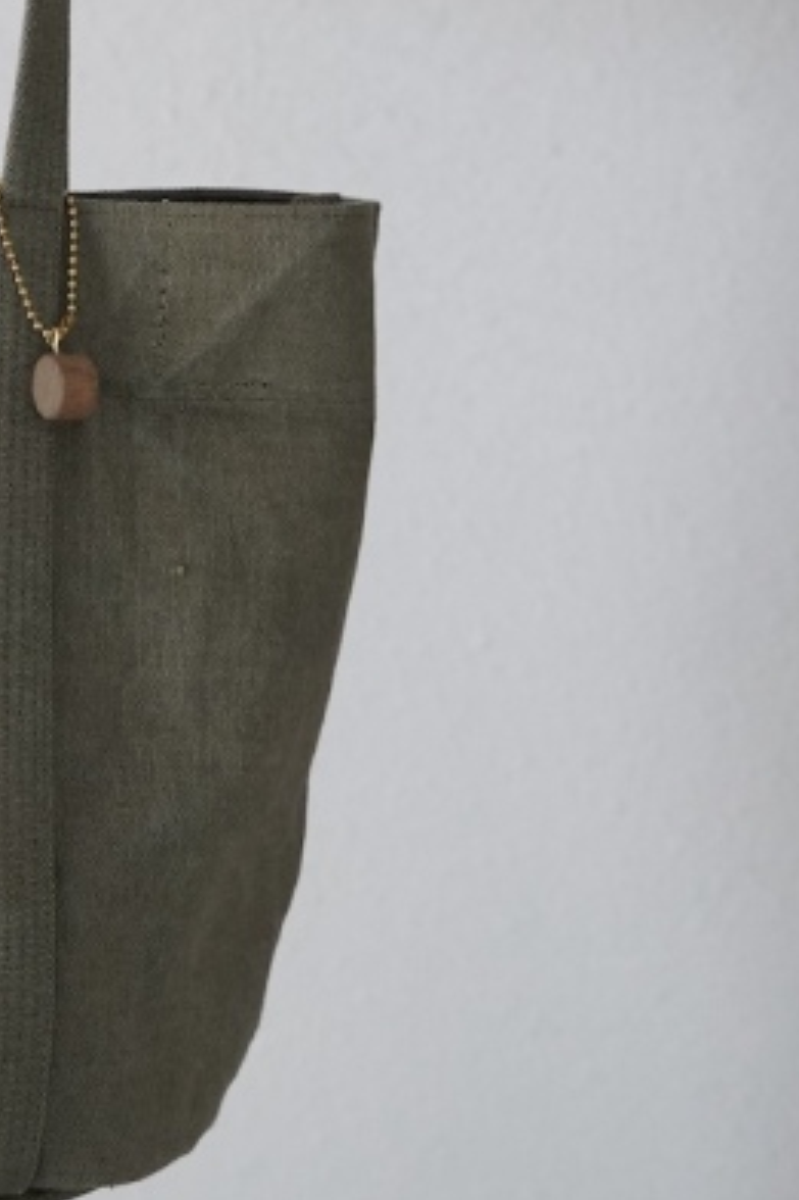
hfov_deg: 16.2
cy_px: 389
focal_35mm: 81
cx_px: -159
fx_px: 2699
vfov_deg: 24.9
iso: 5000
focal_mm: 33
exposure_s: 1/200
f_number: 5.6
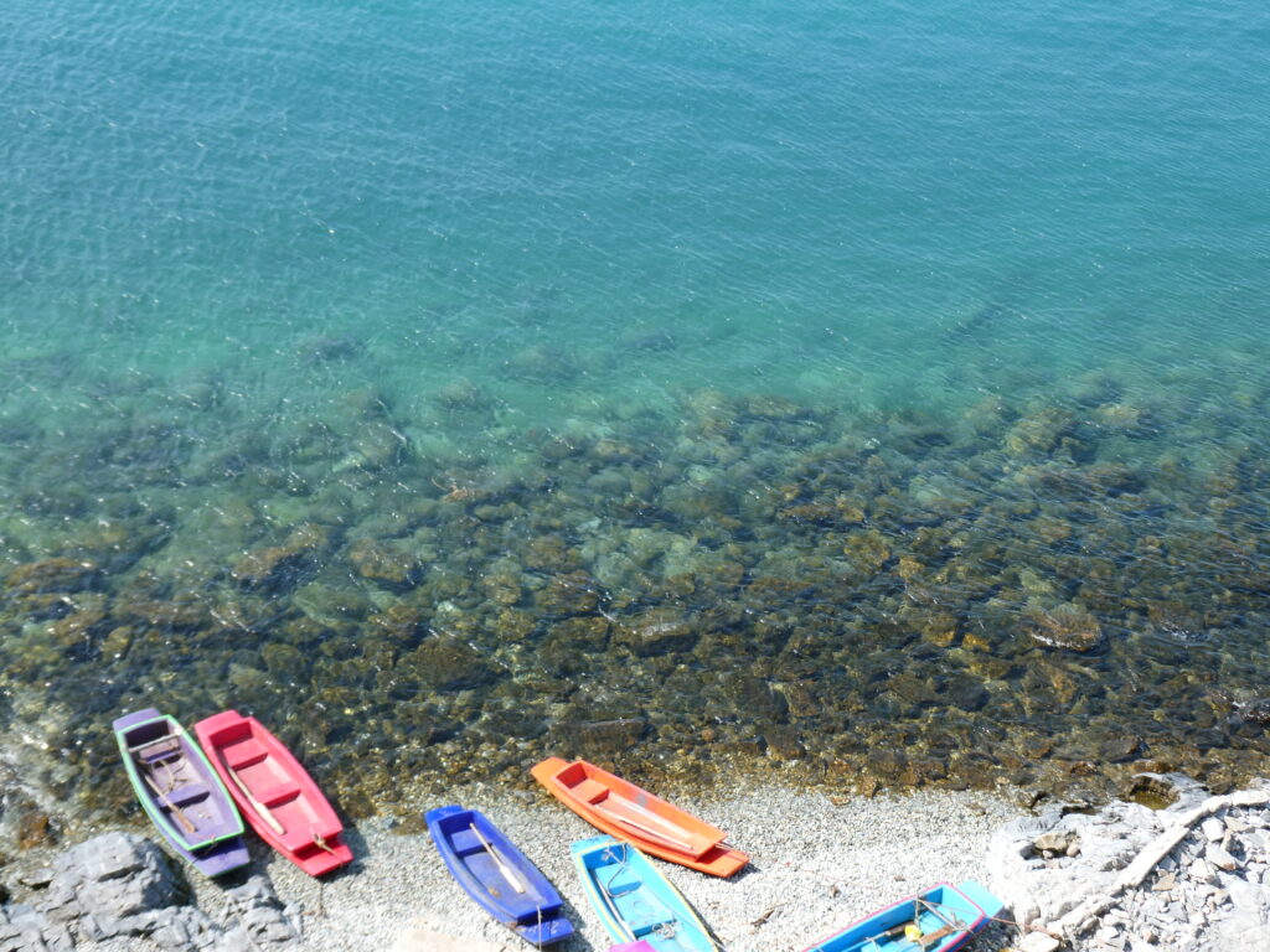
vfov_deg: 29.1
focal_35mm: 50
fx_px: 1834
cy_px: 476
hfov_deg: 38.2
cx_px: 635
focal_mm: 9
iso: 80
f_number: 4.1
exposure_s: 1/250
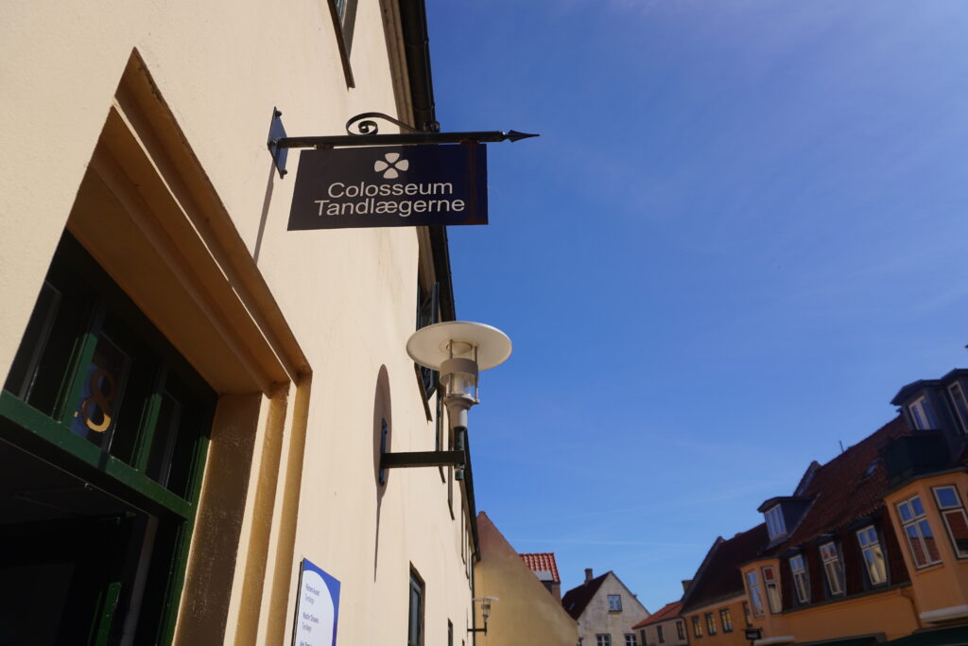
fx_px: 645
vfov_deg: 53.1
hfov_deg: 73.7
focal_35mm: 24
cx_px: 484
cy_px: 323
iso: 100
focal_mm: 16
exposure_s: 1/1250
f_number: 5
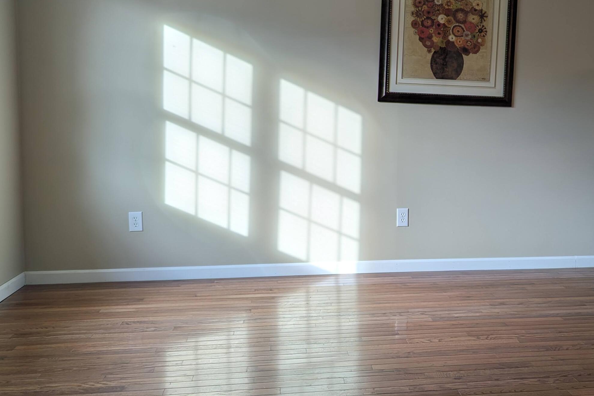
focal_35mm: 38
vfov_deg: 34.9
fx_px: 627
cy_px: 159
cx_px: 384
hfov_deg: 50.0
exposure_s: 1/208
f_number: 1.85
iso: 47
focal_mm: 6.81
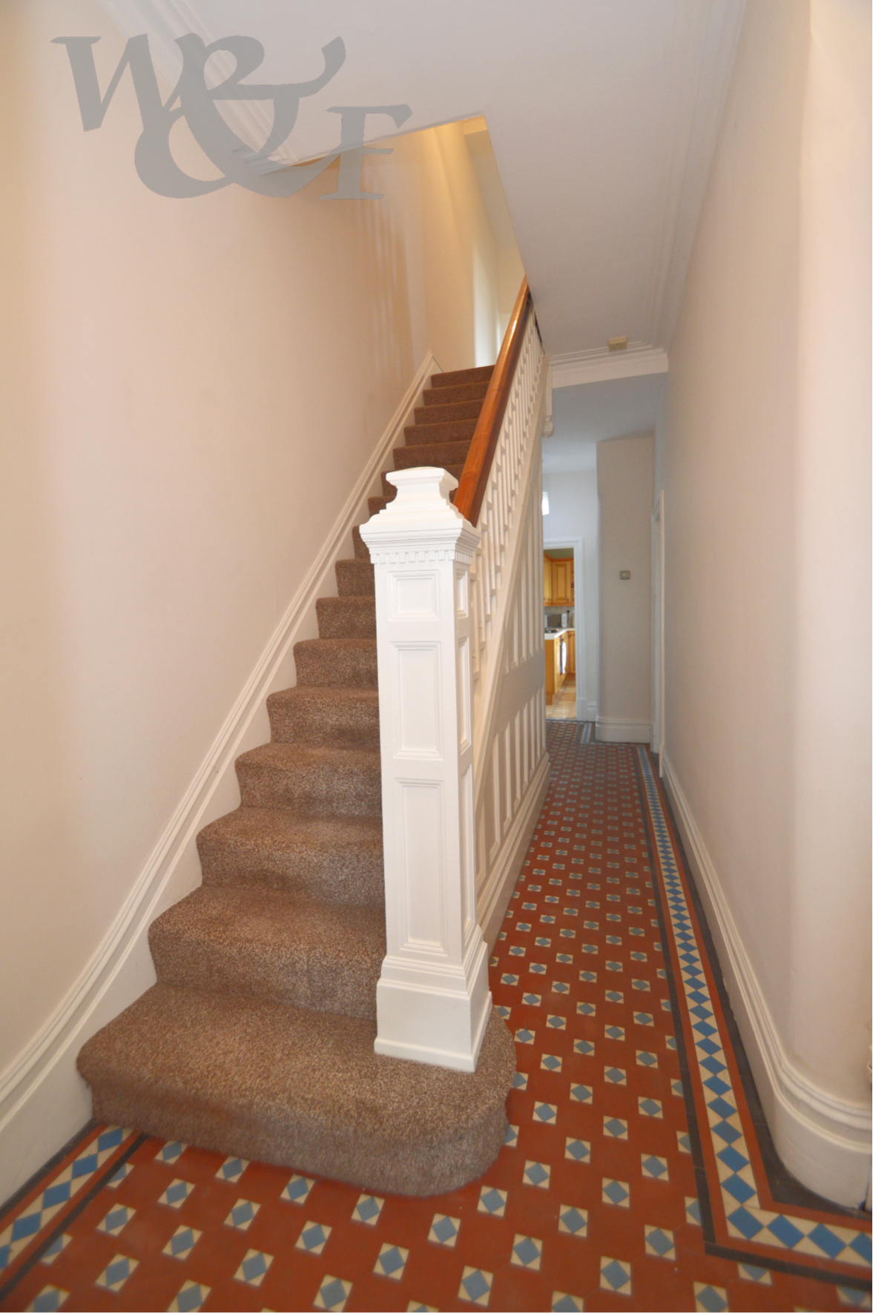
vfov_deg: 100.4
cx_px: 436
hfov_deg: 77.2
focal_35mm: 15
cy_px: 656
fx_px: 547
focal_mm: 10
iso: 560
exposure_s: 1/60
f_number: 3.5
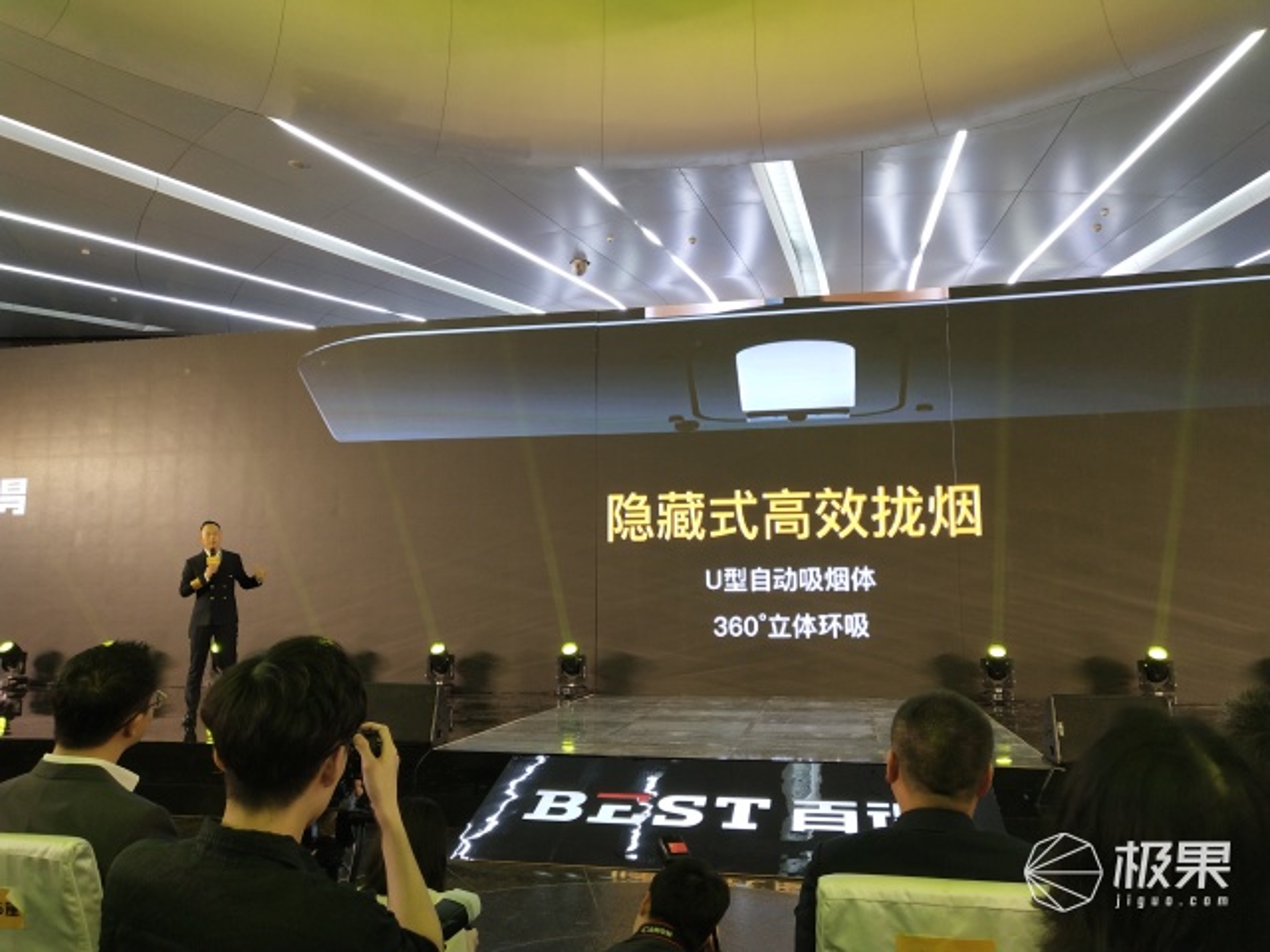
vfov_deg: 46.8
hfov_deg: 60.0
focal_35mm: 30
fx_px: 1101
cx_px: 635
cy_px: 476
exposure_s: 1/50
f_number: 1.8
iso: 126
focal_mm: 3.95
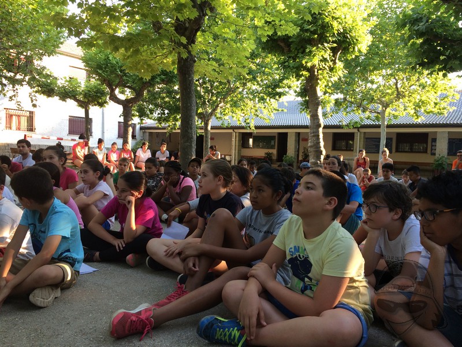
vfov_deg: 48.2
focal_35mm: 29
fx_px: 387
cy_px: 174
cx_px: 231
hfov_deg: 61.7
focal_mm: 4.15
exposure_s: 1/100
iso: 40
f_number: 2.2
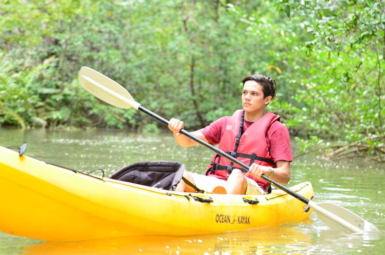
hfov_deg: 11.4
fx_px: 1921
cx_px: 192
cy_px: 128
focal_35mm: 180
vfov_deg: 7.6
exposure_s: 1/200
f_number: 4.5
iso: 1000
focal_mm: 120
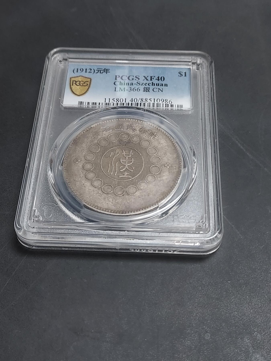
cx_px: 136
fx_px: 251
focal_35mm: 24
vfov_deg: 71.6
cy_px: 180
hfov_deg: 56.8
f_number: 1.8
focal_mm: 4.6
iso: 320
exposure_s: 1/50
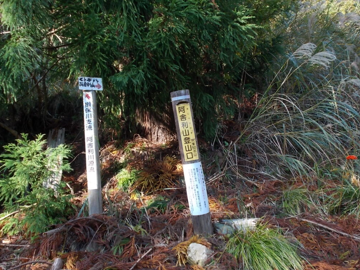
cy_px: 135
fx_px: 416
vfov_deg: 36.0
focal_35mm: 40
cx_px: 177
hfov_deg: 46.8
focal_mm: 6.9
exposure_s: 1/80
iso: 80
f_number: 3.9
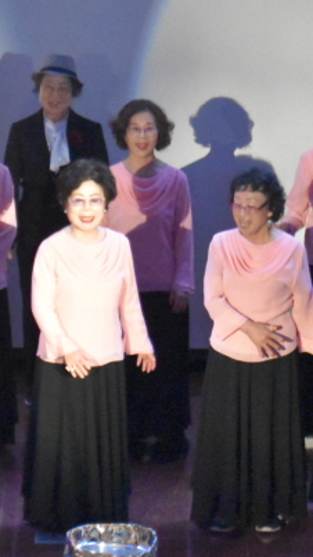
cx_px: 234
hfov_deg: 3.8
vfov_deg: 6.7
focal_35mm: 321
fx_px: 4738
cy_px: 333
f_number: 4.8
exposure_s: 1/60
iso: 11400
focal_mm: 82
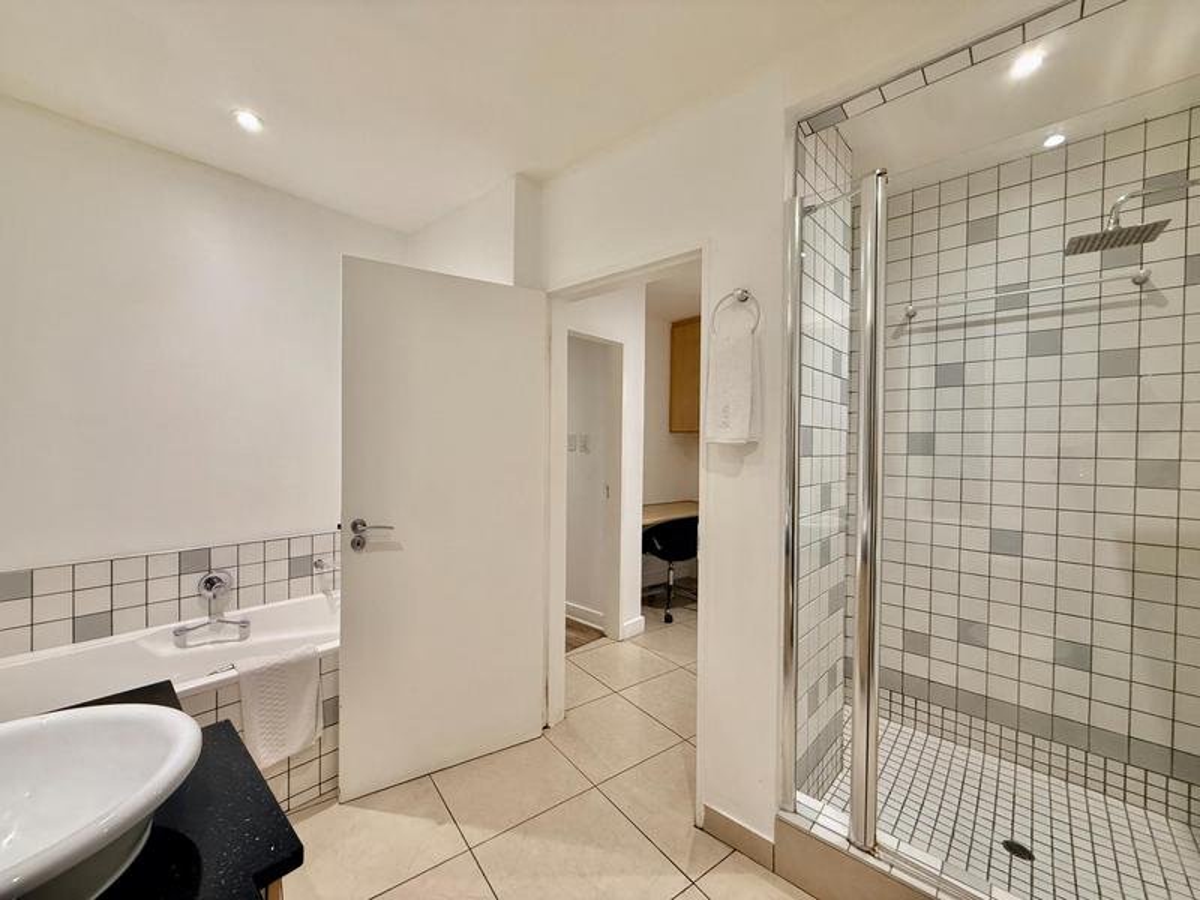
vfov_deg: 85.7
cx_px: 600
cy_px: 450
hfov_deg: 102.1
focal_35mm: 14
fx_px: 485
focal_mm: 2.22
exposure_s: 1/100
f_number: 2.2
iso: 200
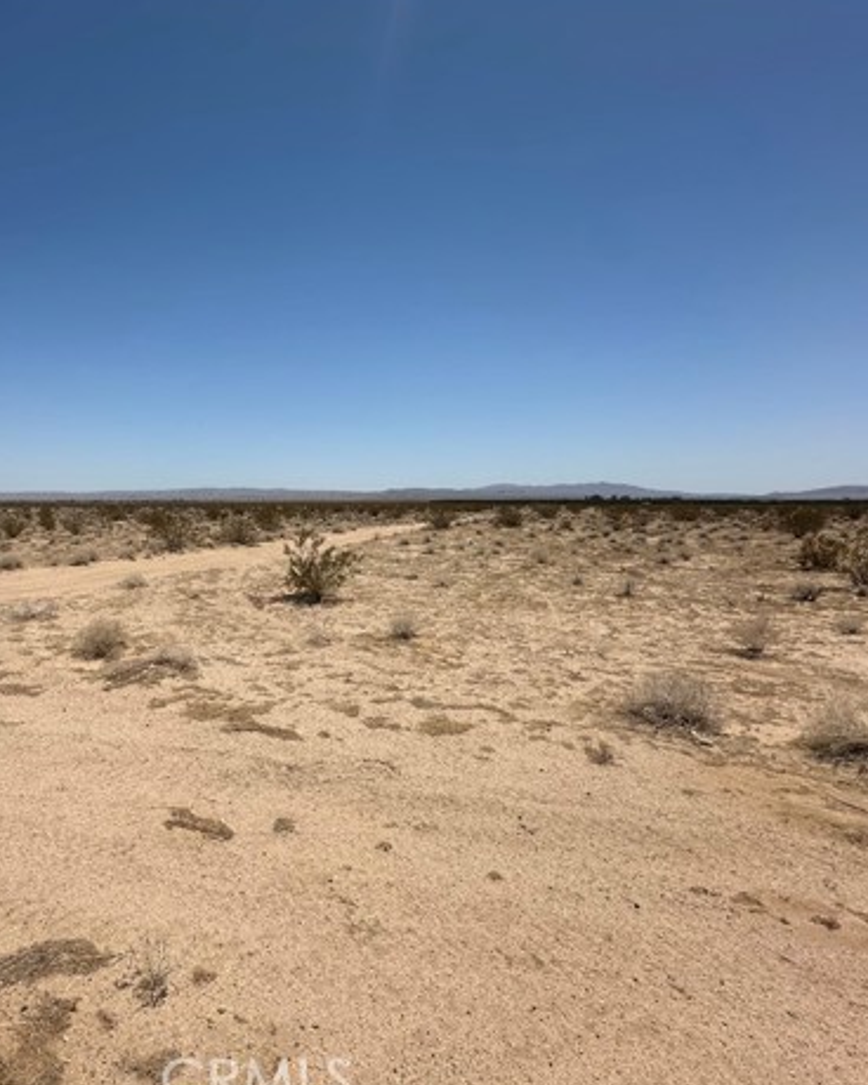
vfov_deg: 83.3
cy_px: 547
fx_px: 610
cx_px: 245
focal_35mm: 19
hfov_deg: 67.5
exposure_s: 1/4831
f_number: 2.2
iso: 50
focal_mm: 2.22
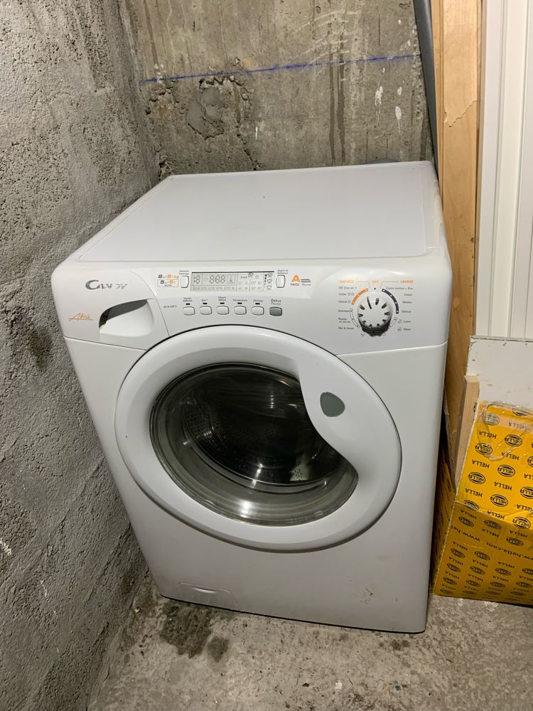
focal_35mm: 26
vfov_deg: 67.3
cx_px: 266
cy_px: 356
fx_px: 534
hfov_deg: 53.1
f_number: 1.8
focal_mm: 4.25
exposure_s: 1/60
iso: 125
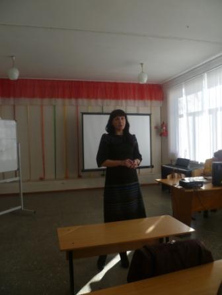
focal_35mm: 28
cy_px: 148
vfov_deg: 63.4
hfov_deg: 49.7
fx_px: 239
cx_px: 111
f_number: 2.8
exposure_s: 1/160
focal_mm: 5
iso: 80
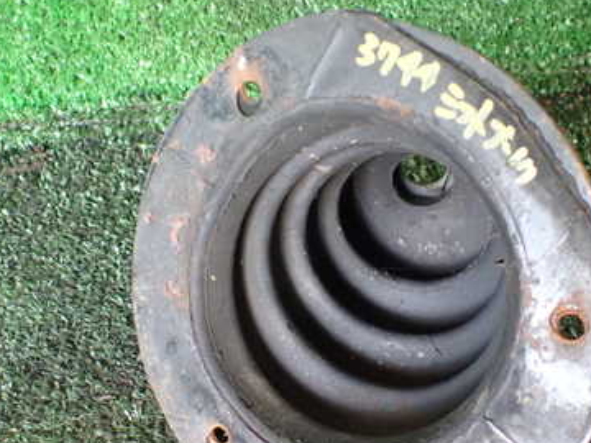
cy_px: 230
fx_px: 854
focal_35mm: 50
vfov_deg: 29.1
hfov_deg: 38.0
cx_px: 368
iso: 800
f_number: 2.3
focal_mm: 5.4
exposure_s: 1/50
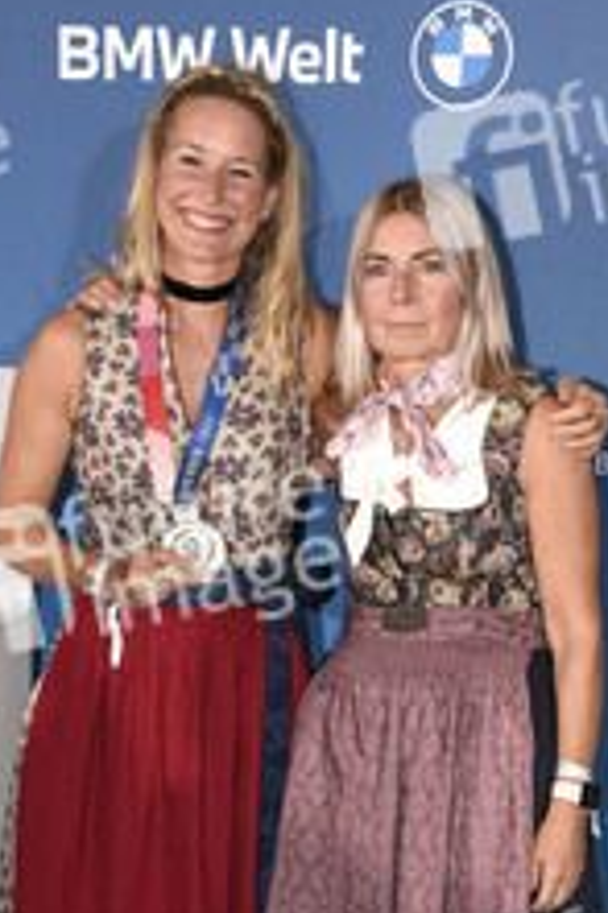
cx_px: 248
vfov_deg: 23.0
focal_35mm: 87
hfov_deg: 15.7
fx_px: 2207
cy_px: 773
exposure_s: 1/80
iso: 2500
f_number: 6.3
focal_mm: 48
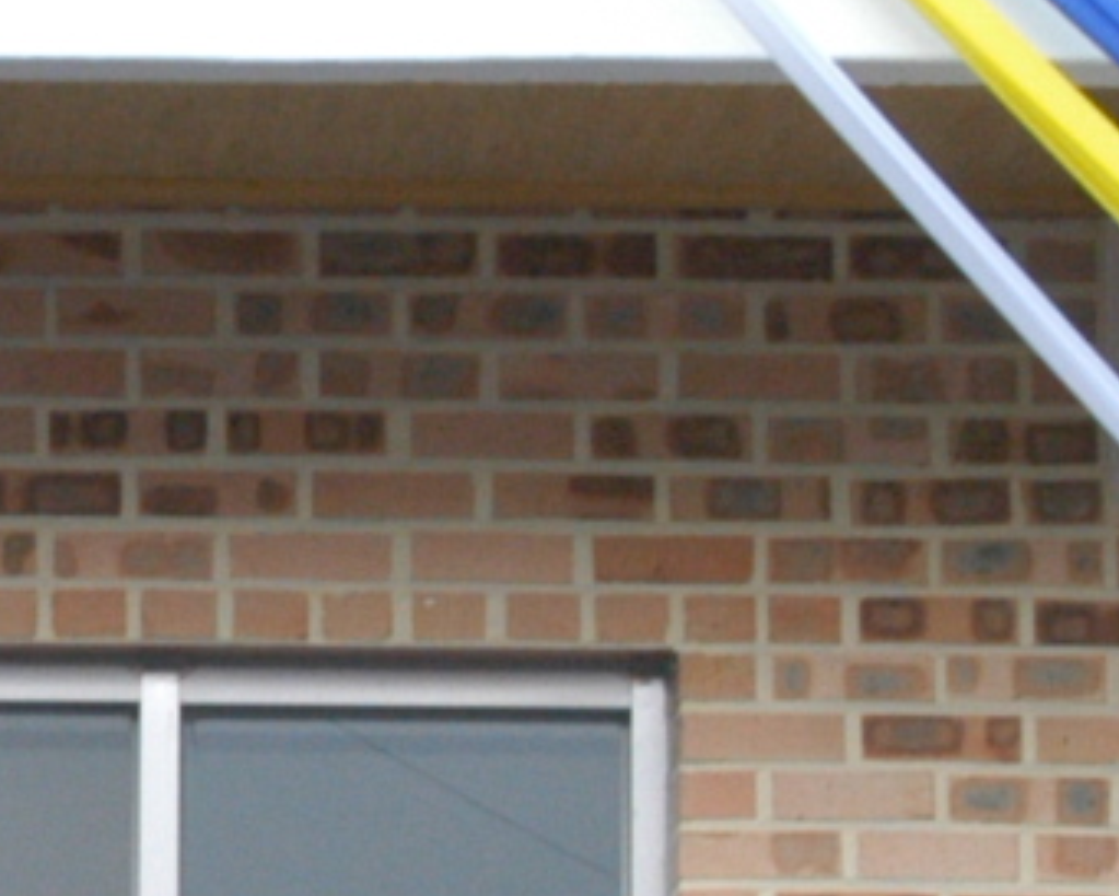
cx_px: -738
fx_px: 9176
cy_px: 821
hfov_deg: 6.8
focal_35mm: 277
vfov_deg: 5.6
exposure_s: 1/350
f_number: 10
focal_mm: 30
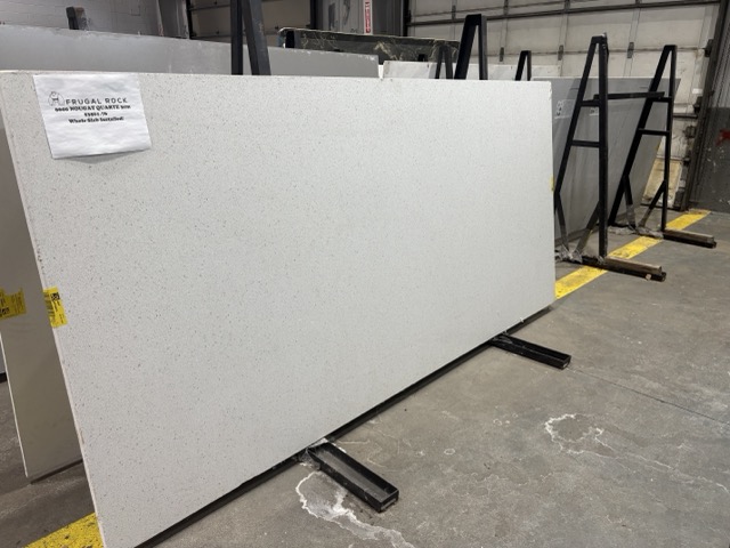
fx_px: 548
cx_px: 365
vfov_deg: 53.1
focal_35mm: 26
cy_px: 274
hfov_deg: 67.3
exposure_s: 1/120
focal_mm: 5.96
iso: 125
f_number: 1.6
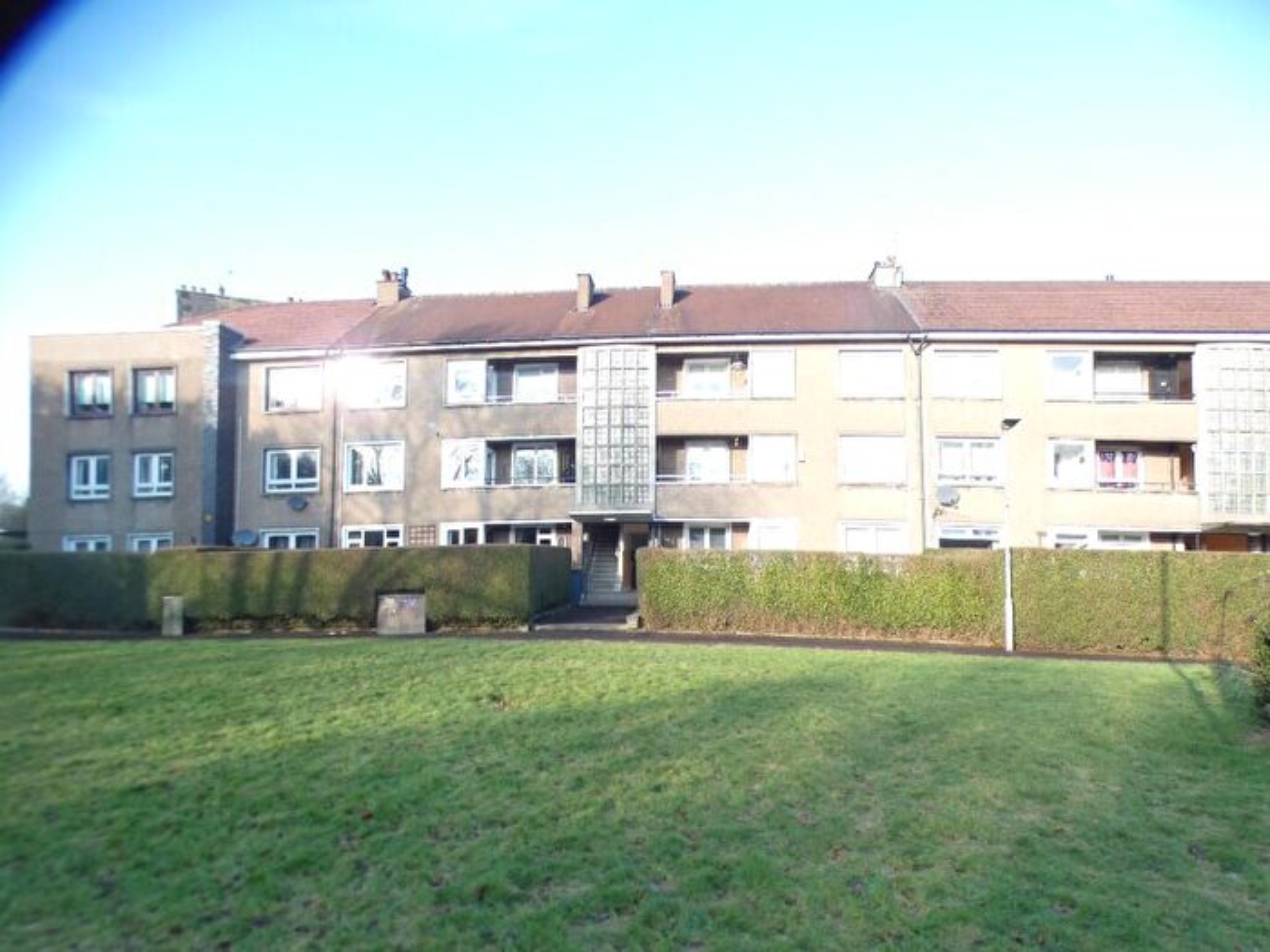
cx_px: 635
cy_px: 476
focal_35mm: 20
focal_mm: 3.6
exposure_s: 1/160
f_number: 2.8
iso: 80
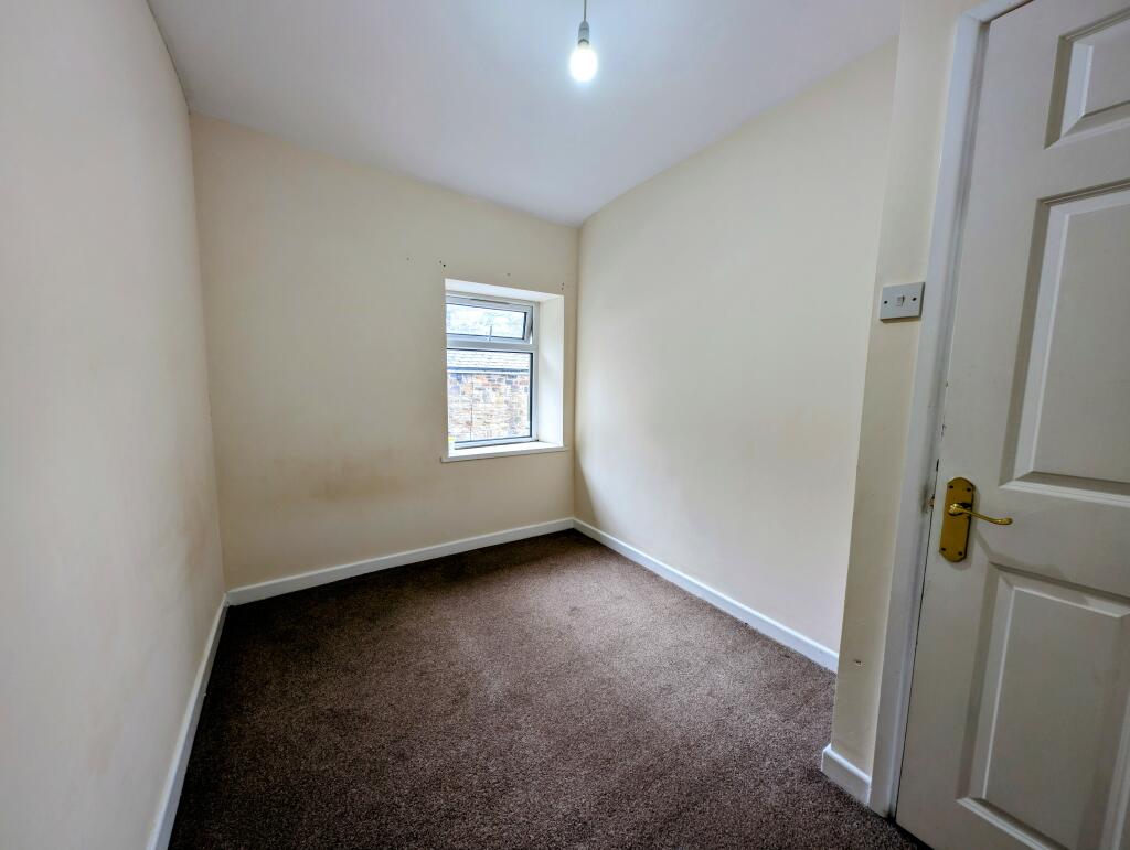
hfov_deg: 110.5
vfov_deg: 94.6
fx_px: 392
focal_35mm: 12
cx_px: 565
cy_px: 425
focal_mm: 2.23
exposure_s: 1/52.8
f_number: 1.95
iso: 42
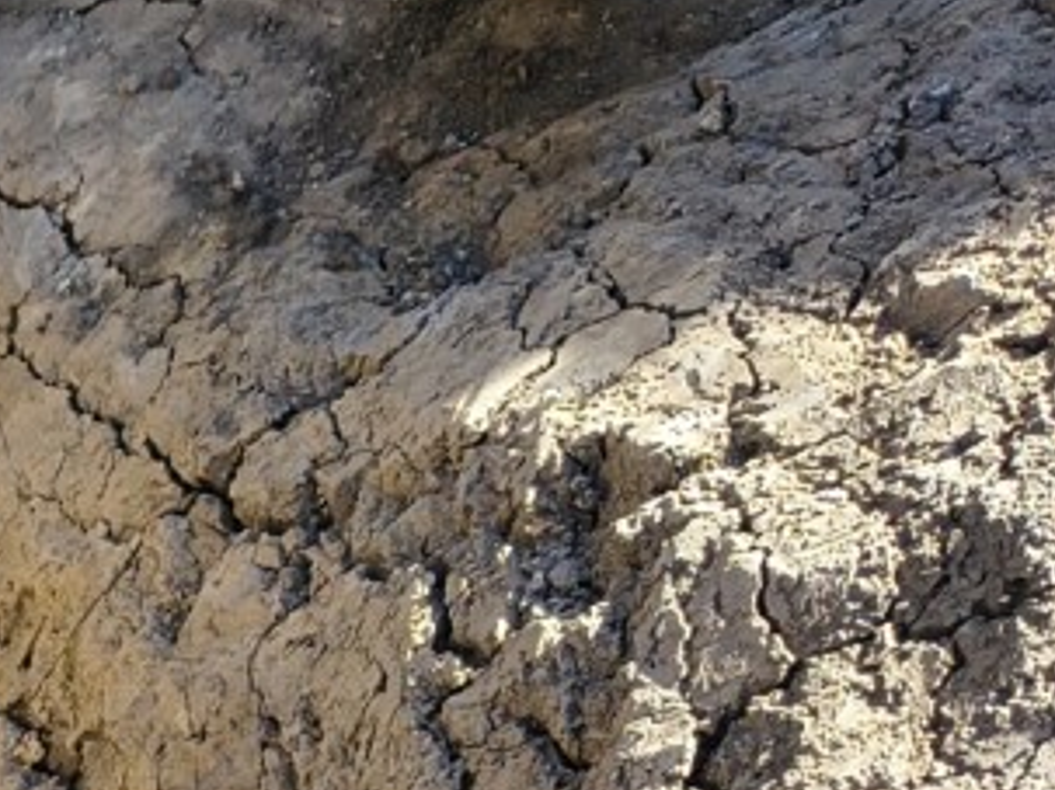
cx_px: -1170
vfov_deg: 11.7
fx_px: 3625
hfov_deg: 13.7
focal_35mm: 119
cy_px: 1300
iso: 100
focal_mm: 5.56
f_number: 1.8
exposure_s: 1/268
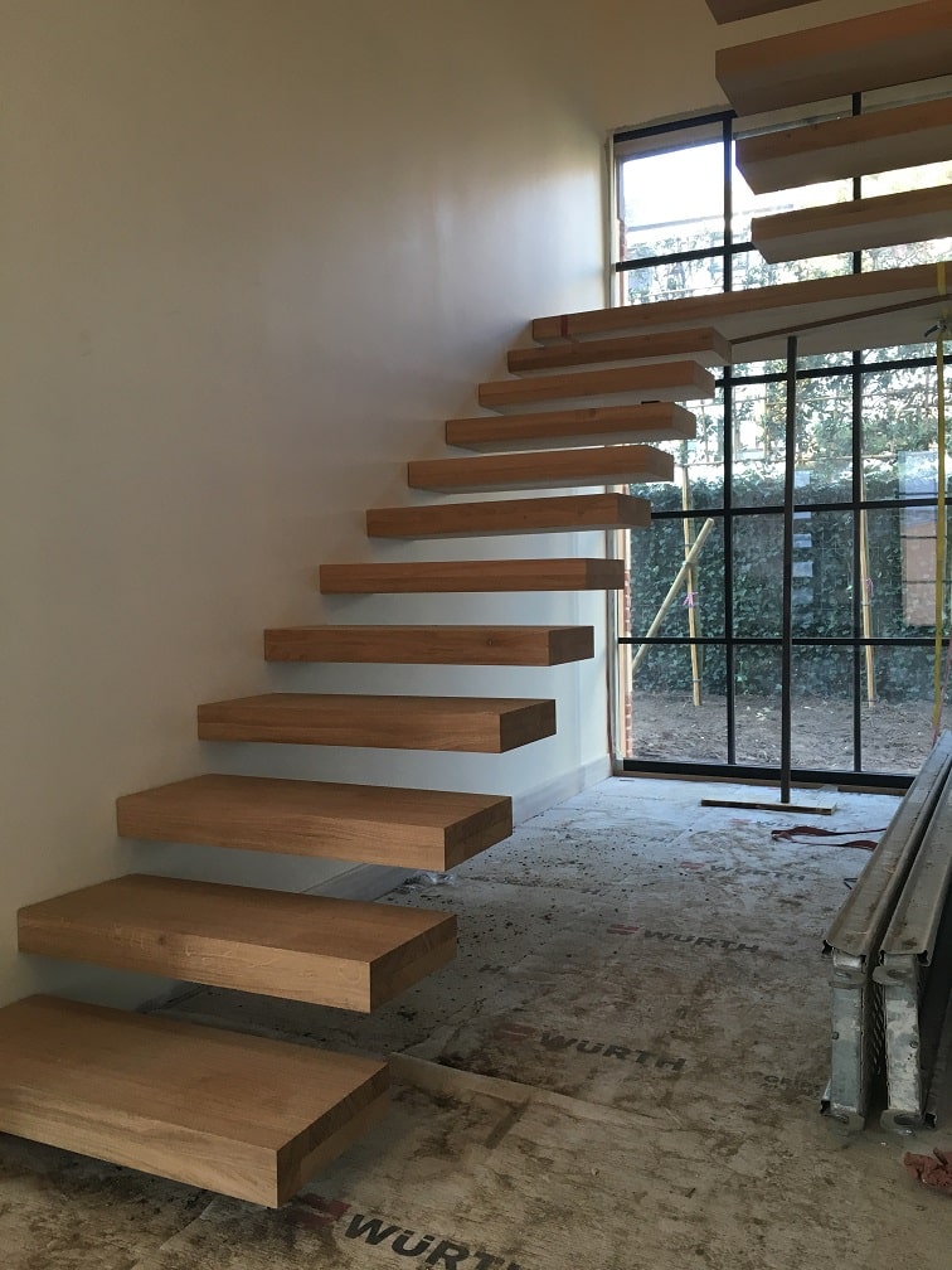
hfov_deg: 48.2
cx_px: 476
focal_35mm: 29
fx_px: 1063
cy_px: 635
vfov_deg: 61.7
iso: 40
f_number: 2.2
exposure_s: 1/33
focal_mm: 4.15
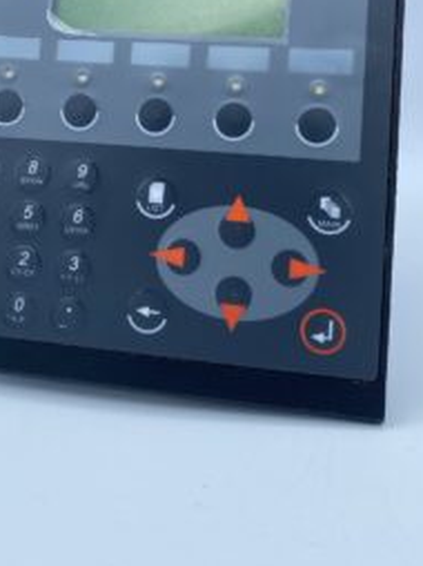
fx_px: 669
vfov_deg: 44.1
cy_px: 131
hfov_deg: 34.8
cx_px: 145
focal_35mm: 41
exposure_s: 1/752
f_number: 1.8
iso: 32
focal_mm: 4.25
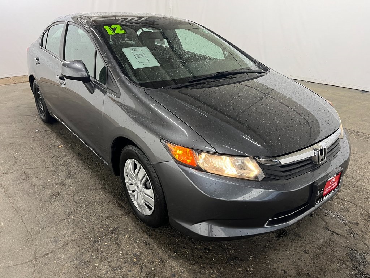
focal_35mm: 26
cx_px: 185
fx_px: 278
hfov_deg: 67.3
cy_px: 139
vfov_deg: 53.1
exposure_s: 1/84
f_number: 1.6
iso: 125
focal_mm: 5.1
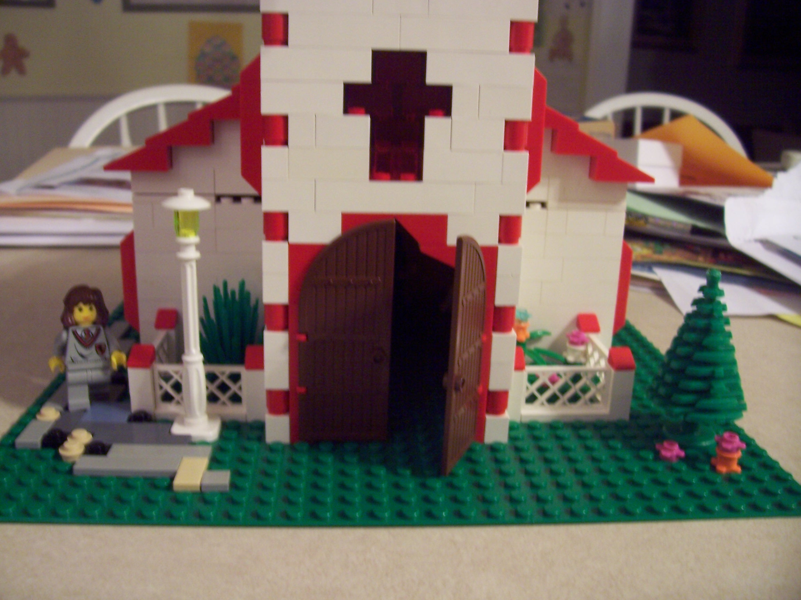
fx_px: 787
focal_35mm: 34
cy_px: 300
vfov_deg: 41.8
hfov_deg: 54.0
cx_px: 400
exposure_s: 1/10
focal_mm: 5.6
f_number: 2.7
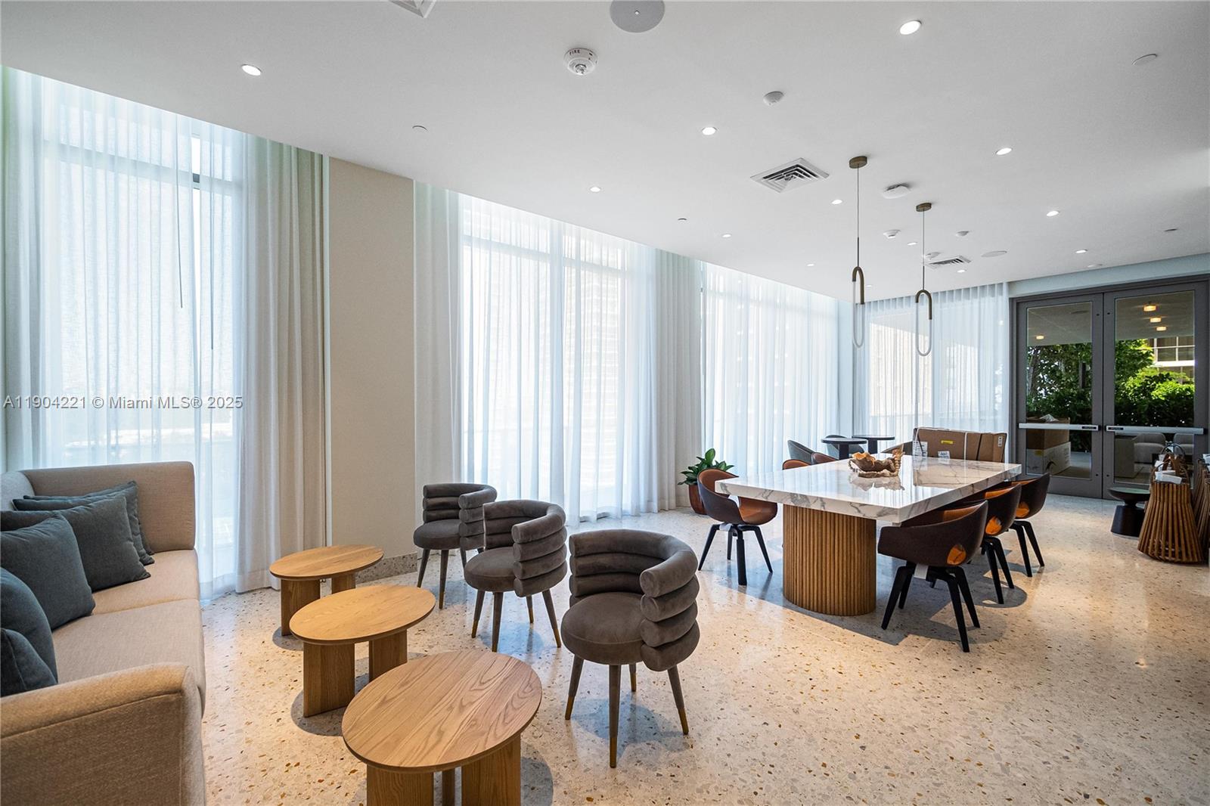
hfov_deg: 104.3
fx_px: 470
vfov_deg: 81.2
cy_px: 403
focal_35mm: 14
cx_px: 605
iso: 800
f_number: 5
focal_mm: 7
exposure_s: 1/250
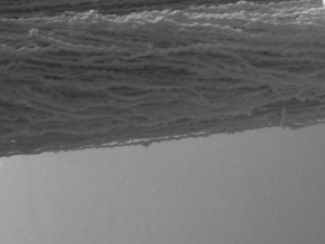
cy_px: -20
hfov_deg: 18.1
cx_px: 491
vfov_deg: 15.0
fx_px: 901
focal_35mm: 96
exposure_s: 1/111
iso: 100
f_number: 2.8
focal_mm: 6
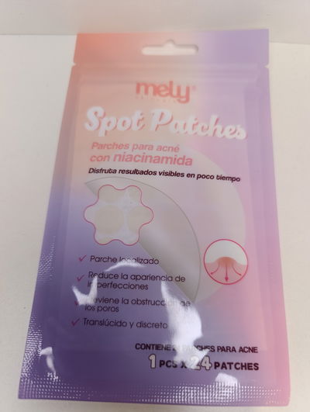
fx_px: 274
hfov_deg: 59.0
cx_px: 155
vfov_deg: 73.8
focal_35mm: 23
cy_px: 206
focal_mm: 6.14
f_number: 1.6
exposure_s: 1/100
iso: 500
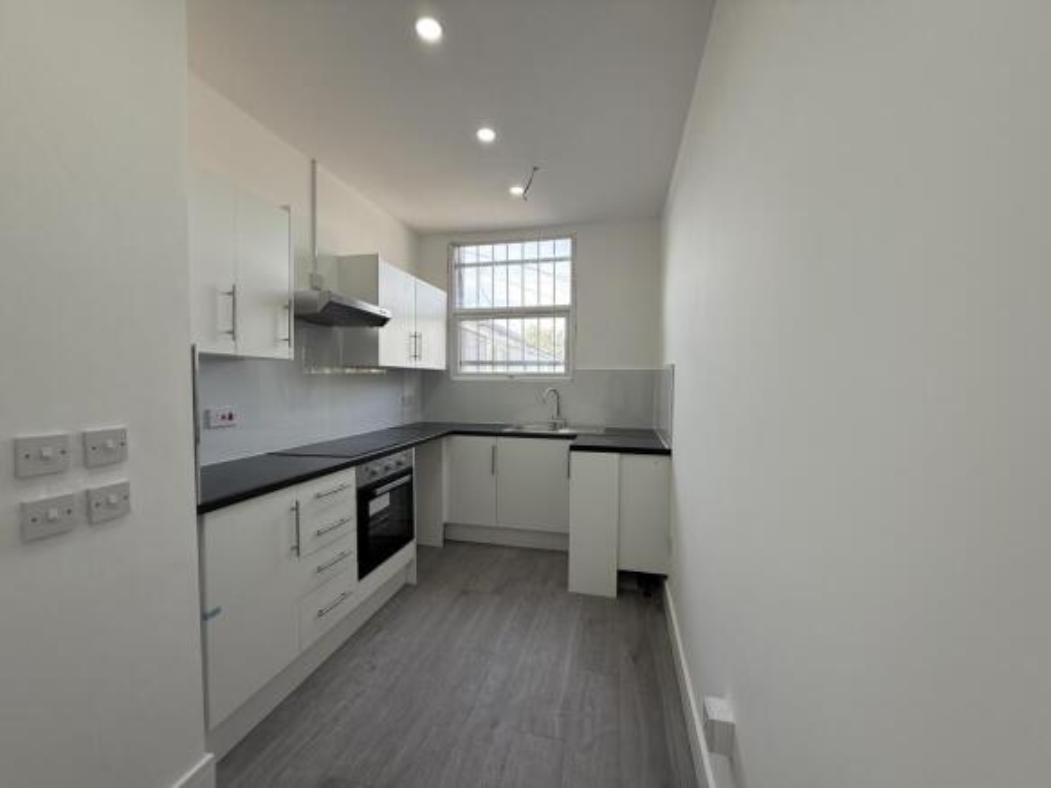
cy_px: 394
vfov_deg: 85.7
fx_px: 425
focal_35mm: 14
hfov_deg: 102.1
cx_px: 526
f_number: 2.2
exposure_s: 1/100
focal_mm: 2.22
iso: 64
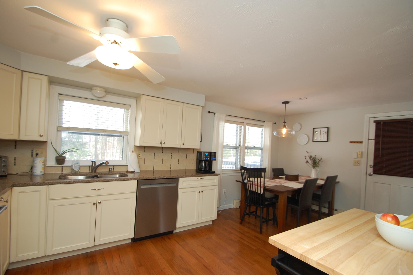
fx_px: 183
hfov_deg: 96.8
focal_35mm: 16
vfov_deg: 73.6
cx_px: 210
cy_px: 145
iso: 400
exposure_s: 1/60
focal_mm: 10
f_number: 4
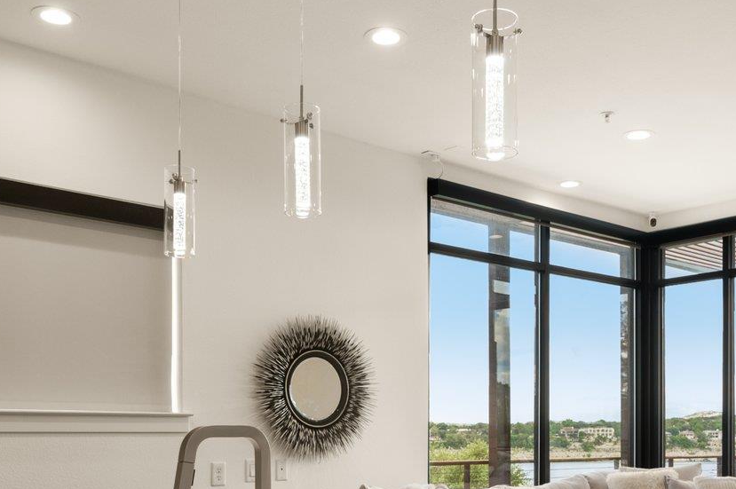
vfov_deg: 30.6
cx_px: 427
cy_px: 430
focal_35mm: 42
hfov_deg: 46.3
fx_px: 858
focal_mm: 17
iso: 250
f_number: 13
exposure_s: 1/8
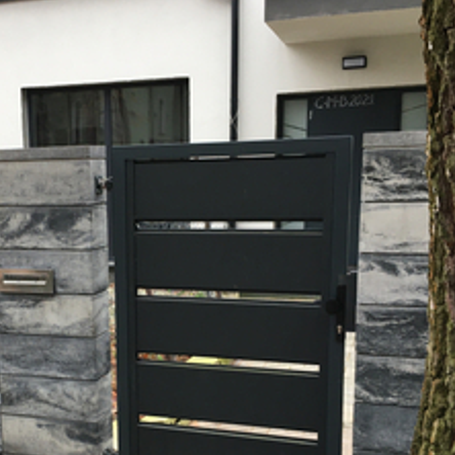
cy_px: 317
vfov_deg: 32.4
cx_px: 102
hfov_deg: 32.1
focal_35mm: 52
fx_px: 773
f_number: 2.2
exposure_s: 1/33
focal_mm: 4.15
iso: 25
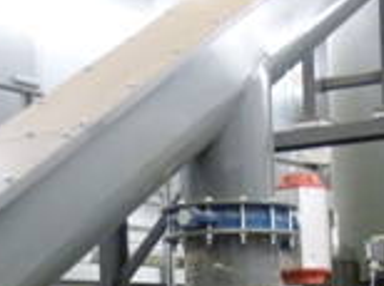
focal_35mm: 104
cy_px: 383
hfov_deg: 18.7
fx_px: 1152
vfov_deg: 13.6
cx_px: 319
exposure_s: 1/15
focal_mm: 4.5
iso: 400
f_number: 2.8
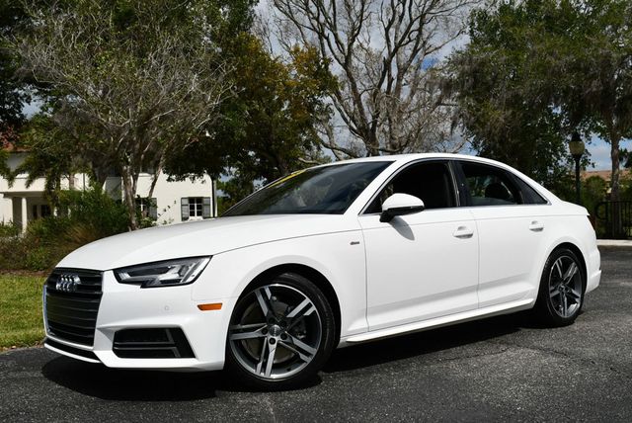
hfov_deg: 48.4
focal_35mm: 40
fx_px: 703
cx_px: 316
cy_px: 212
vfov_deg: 33.5
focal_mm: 20
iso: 100
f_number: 11
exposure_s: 1/500
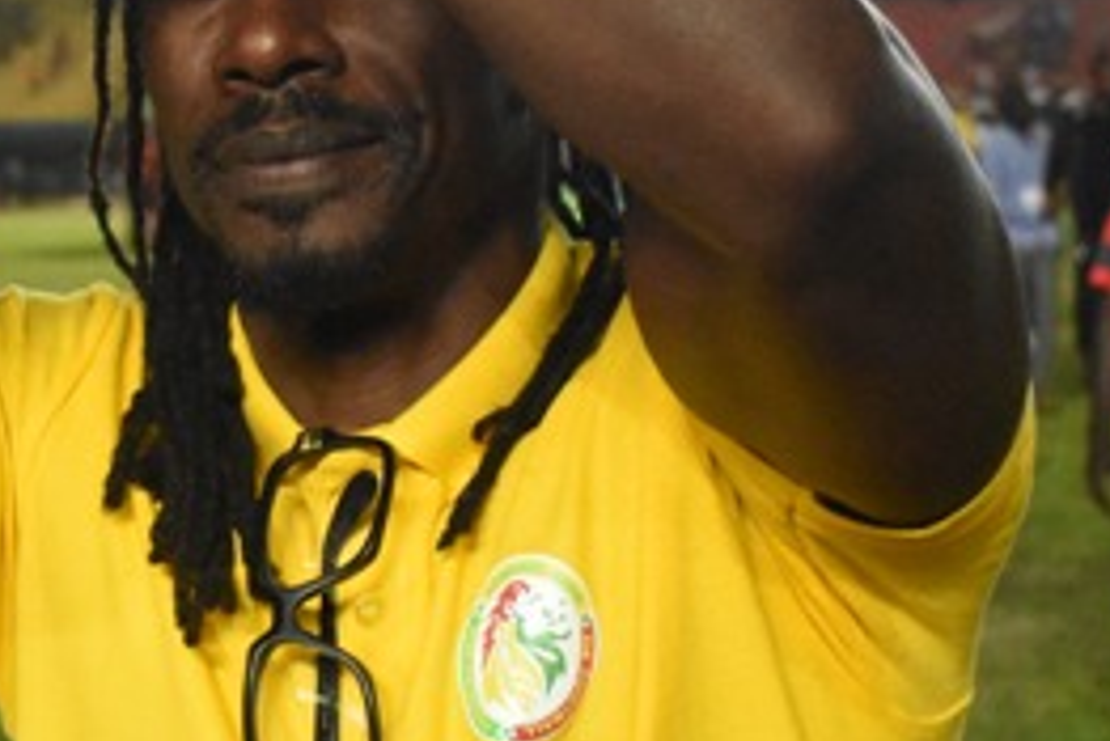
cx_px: 153
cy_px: 163
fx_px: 2715
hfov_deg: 22.6
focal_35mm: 88
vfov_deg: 15.5
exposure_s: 1/2500
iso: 10000
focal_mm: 24
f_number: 3.8
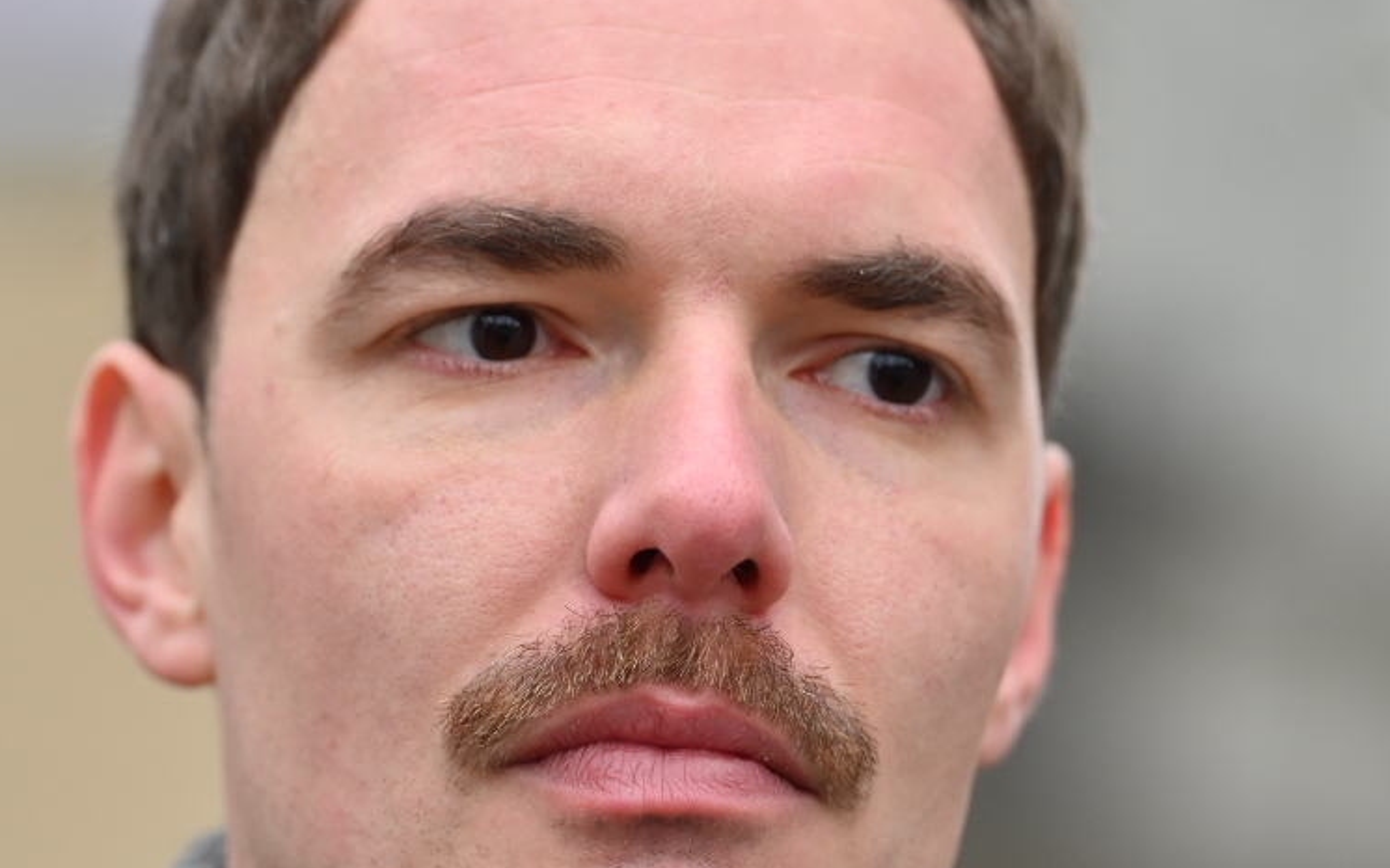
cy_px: 548
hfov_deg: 6.3
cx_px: 643
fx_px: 12575
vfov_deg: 4.0
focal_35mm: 332
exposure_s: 1/200
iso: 220
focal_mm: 150
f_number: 2.8
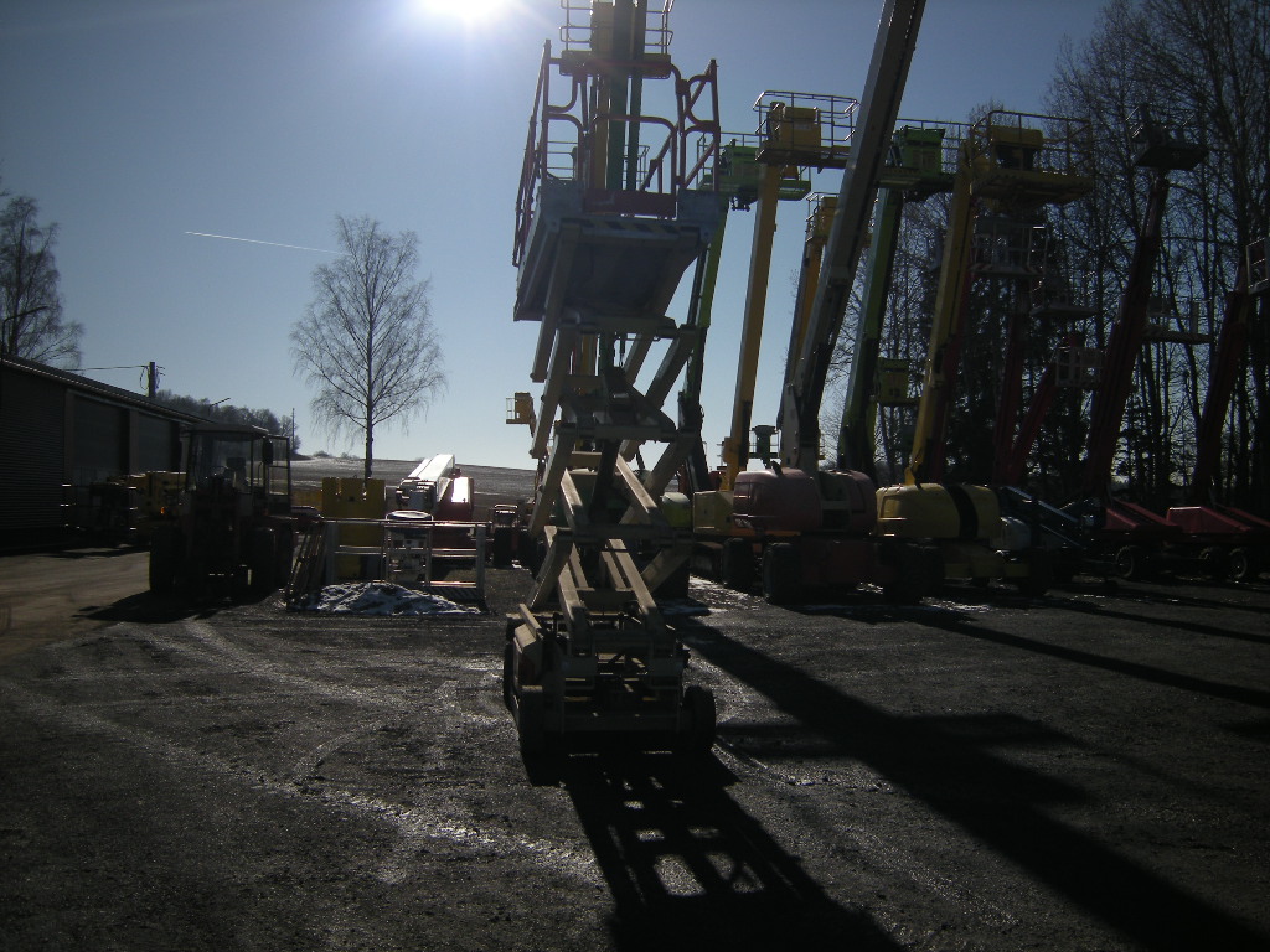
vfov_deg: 49.7
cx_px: 635
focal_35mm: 28
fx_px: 1027
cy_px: 476
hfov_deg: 63.4
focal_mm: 4.7
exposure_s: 1/1000
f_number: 5.6
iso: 64
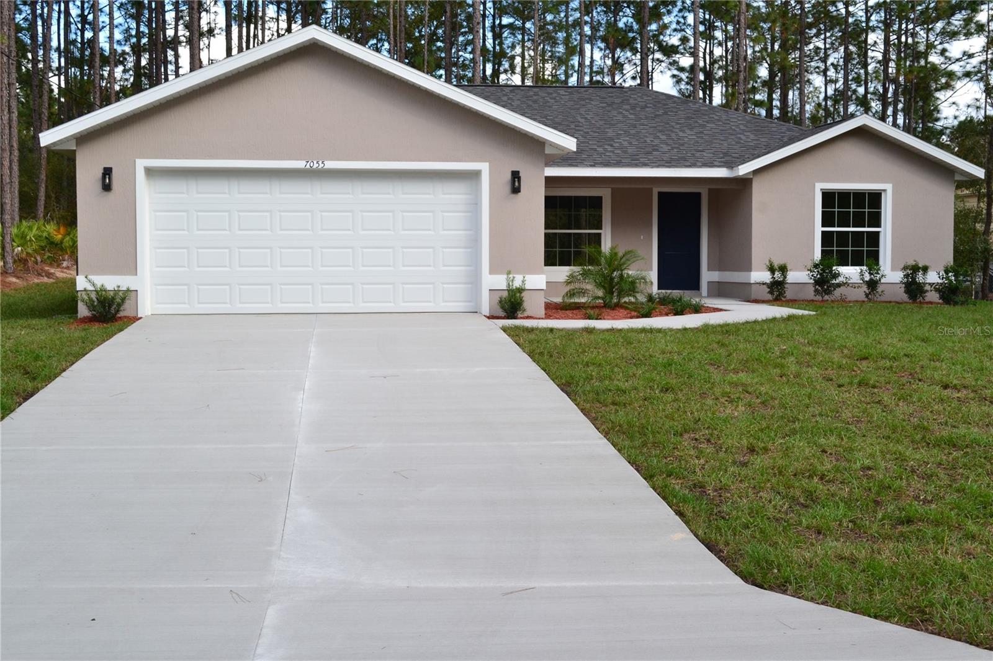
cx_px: 496
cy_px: 330
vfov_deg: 29.9
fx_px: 1241
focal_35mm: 45
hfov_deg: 43.6
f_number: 10
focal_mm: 30
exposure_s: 1/200
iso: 400
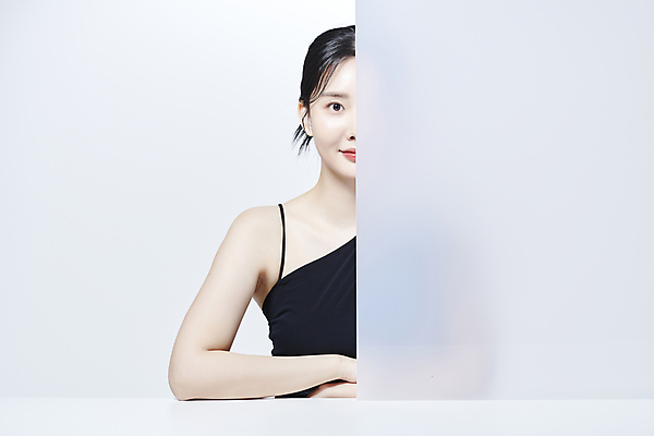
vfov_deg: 13.0
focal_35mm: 105
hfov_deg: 19.5
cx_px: 327
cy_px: 218
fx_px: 1907
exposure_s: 1/125
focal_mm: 105
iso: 64
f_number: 13
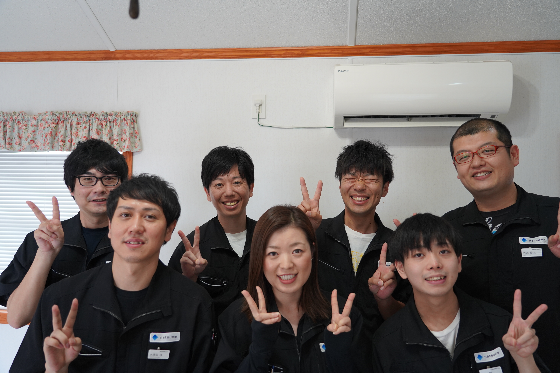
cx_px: 280
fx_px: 451
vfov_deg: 45.0
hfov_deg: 63.7
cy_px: 186
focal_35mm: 29
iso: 1000
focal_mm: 29
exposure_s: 1/160
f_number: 4
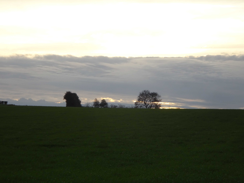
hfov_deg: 18.2
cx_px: 122
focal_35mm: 108
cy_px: 92
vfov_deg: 13.7
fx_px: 761
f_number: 5
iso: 80
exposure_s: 1/125
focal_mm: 18.53
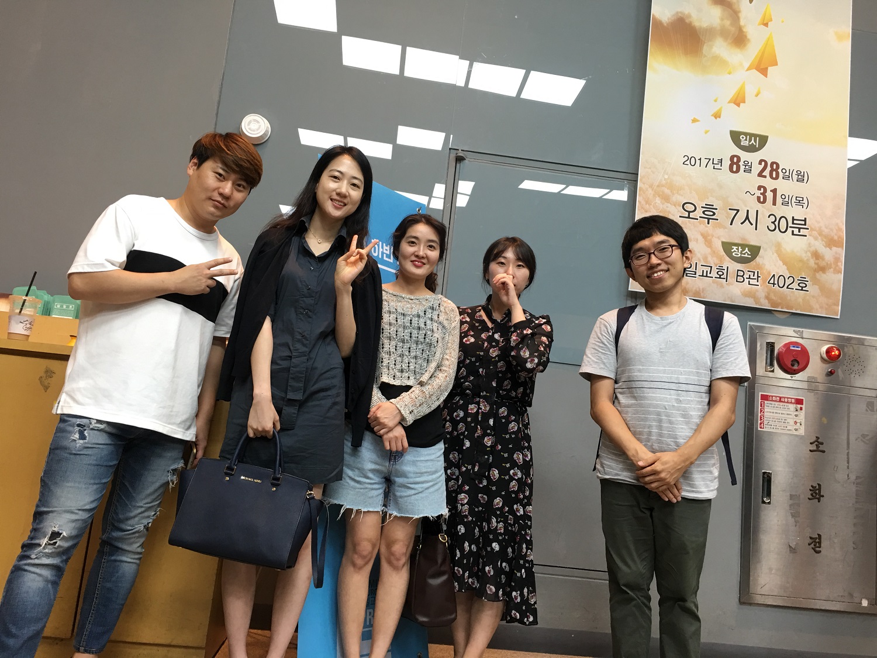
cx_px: 438
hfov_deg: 61.7
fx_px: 735
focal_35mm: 29
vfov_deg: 48.2
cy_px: 329
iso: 32
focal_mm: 4.15
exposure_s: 1/15
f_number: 2.2
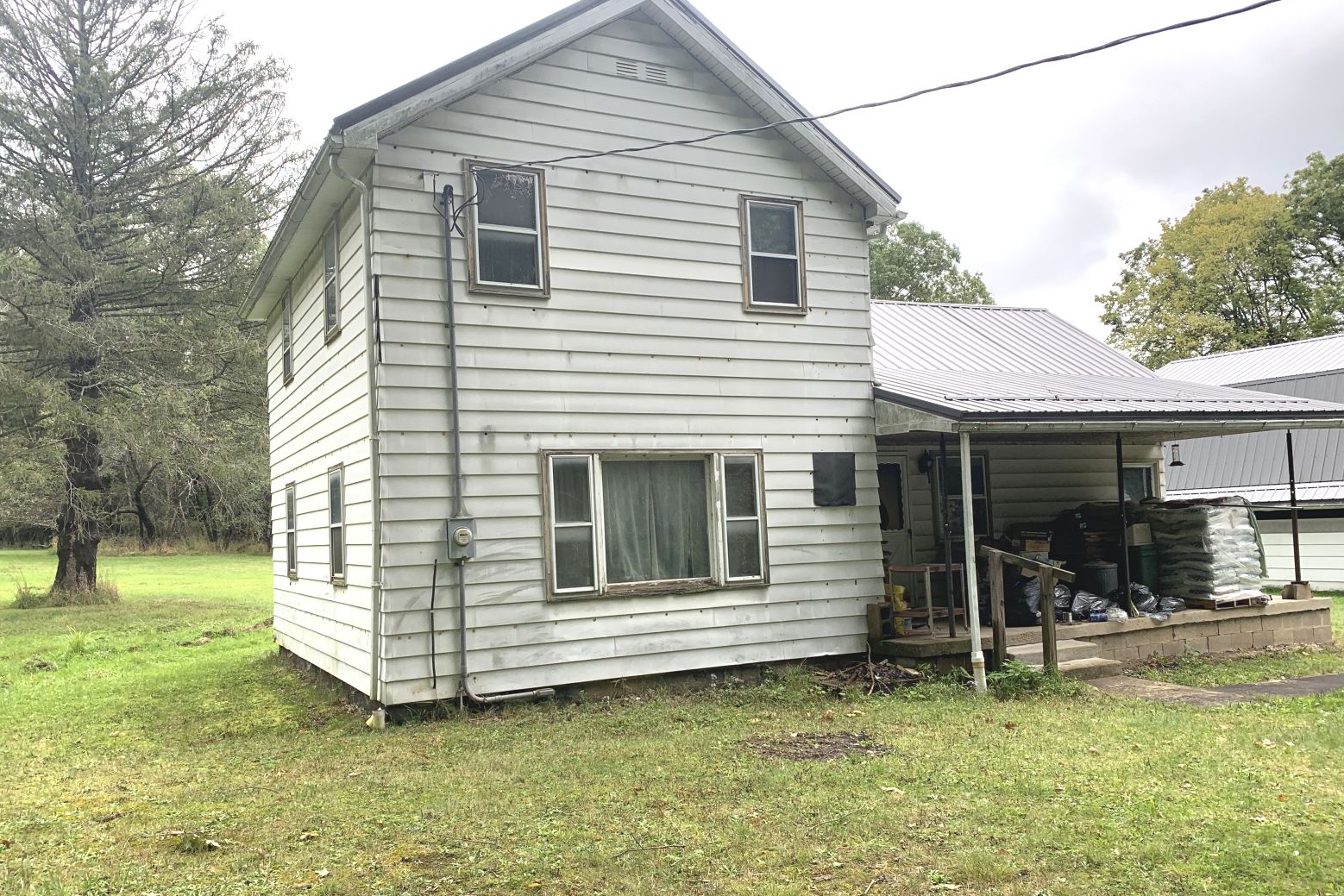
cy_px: 484
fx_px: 1045
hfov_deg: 65.5
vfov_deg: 46.4
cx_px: 660
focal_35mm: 28
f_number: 1.8
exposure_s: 1/291
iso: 25
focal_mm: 4.25
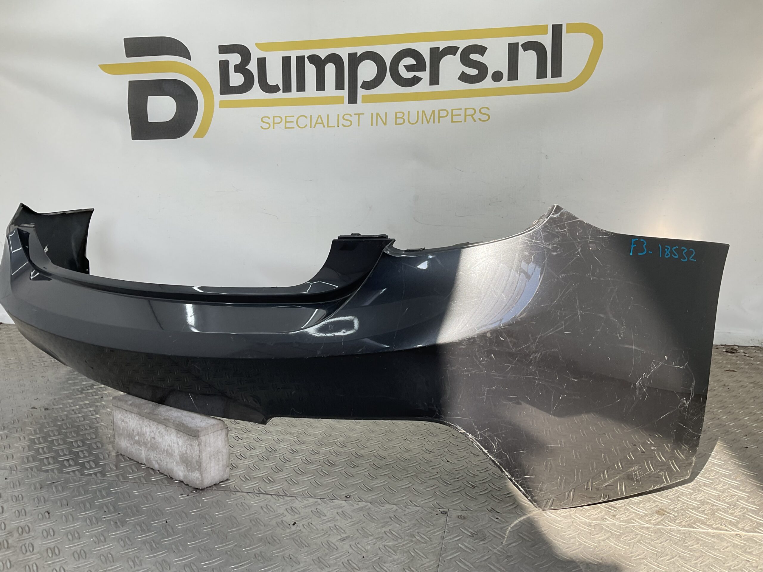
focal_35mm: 29
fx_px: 639
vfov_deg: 48.2
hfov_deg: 61.7
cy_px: 286
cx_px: 382
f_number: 1.8
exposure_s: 1/198
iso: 16
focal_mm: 3
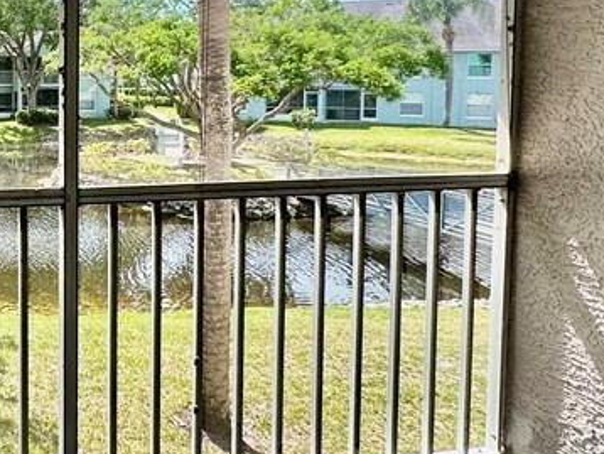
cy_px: 101
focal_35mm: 40
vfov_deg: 35.0
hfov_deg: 38.7
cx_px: -59
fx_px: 698
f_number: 2.2
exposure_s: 1/340
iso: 40
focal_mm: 2.22
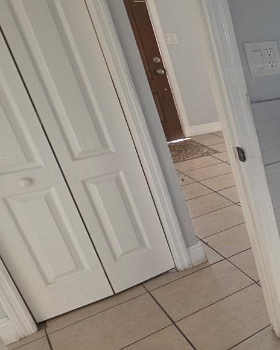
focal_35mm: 35
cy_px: 176
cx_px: 465
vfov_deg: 51.5
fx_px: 363
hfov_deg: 25.0
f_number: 1.9
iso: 80
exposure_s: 1/60
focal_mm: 2.2
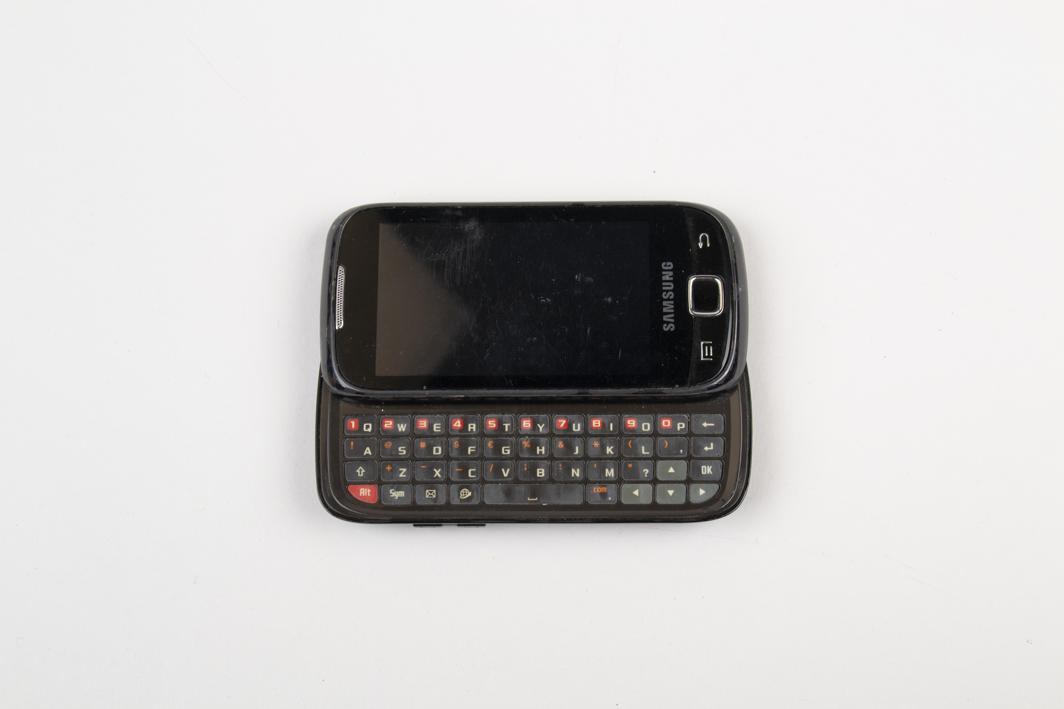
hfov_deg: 30.5
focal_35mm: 66
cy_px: 354
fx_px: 1951
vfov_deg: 20.6
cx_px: 532
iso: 400
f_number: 10
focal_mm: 44
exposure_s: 1/125
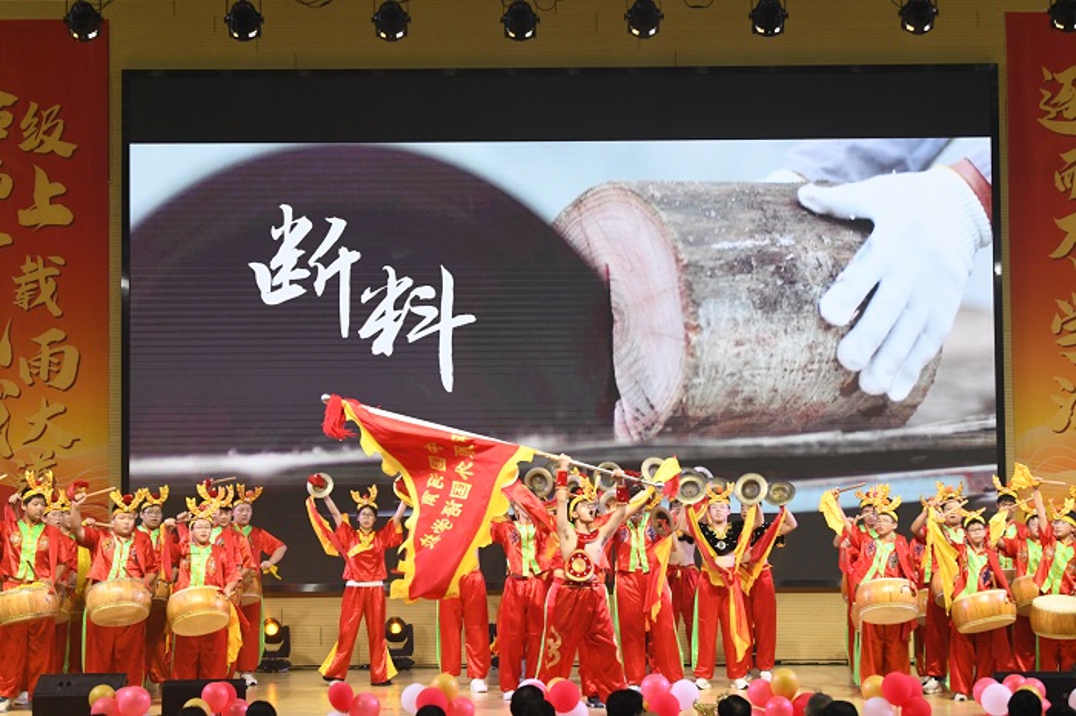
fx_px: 2450
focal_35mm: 82
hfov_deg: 24.8
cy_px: 358
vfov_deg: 16.6
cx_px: 538
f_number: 8
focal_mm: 82
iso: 4000
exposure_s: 1/250
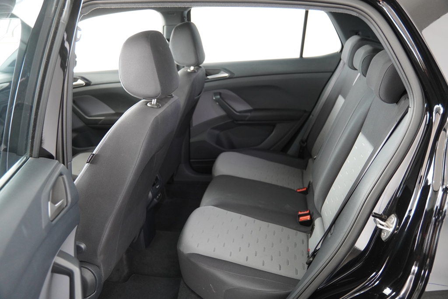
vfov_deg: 40.0
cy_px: 150
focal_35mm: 33
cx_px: 224
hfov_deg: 57.2
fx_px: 411
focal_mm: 22
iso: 1000
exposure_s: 1/60
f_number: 2.8
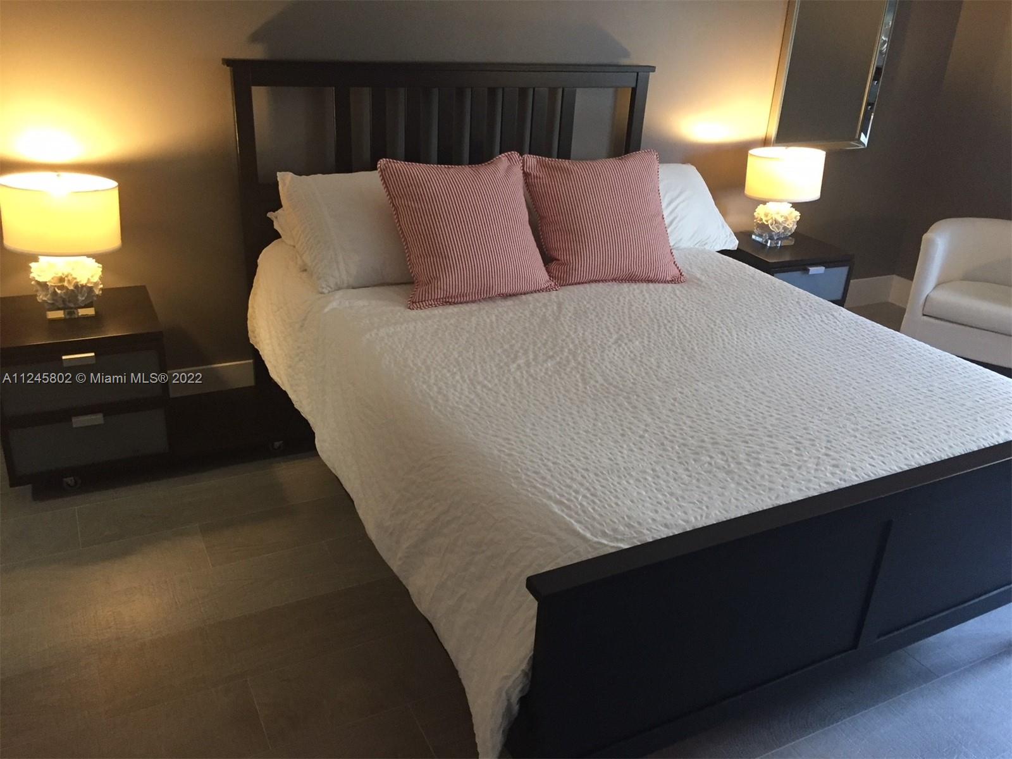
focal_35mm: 29
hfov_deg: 61.7
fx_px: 848
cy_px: 380
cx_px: 506
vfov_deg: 48.2
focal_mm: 4.15
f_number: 2.2
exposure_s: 1/30
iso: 160
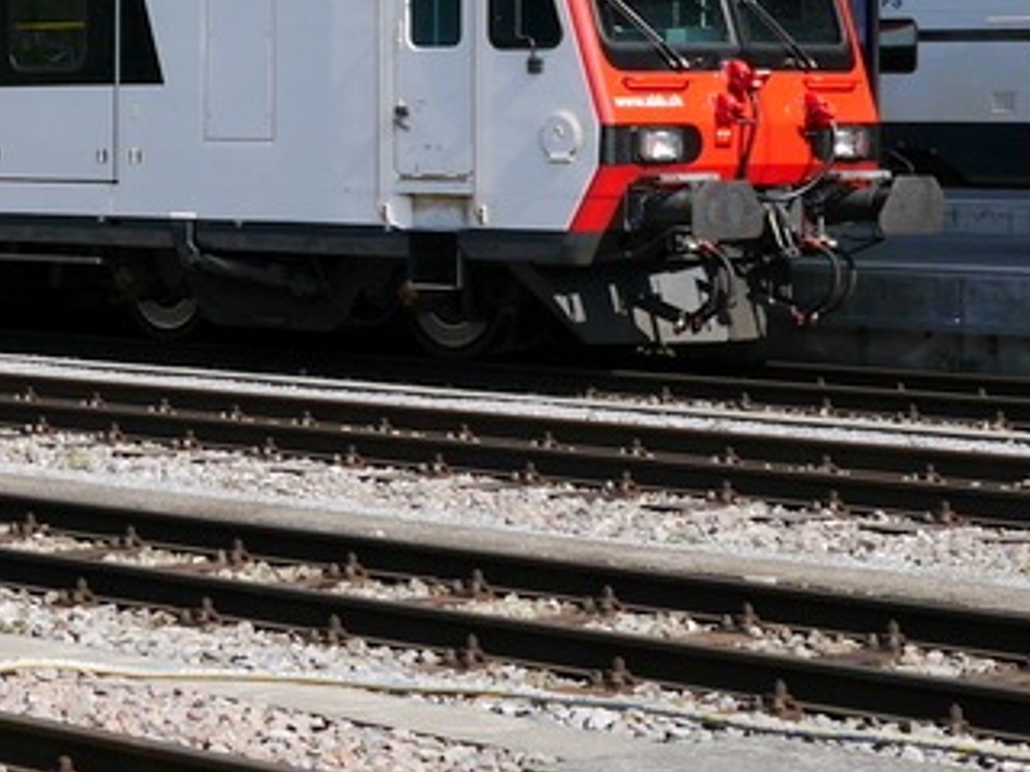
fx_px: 4017
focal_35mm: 135
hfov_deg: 13.8
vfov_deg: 10.9
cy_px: 125
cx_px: -470
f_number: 8
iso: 160
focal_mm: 18
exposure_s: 1/320
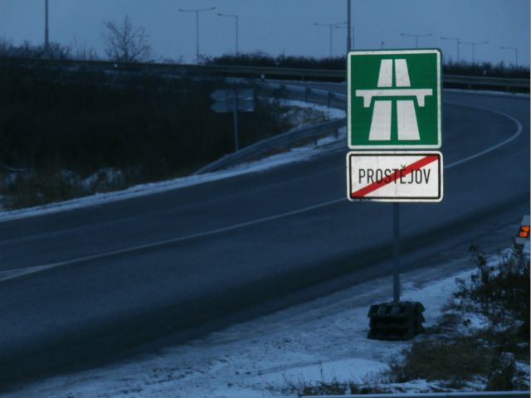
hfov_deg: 11.9
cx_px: 266
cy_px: 199
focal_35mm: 166
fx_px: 2546
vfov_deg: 8.9
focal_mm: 29.39
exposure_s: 1/50
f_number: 5.8
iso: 200
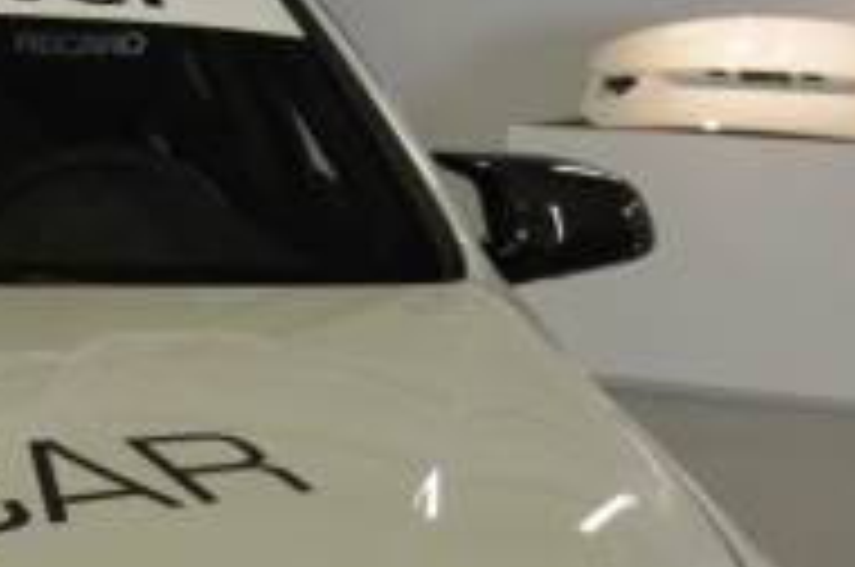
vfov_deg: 10.2
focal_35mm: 130
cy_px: 819
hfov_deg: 15.3
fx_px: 3082
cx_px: -144
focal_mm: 22
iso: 450
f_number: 4
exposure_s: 1/60
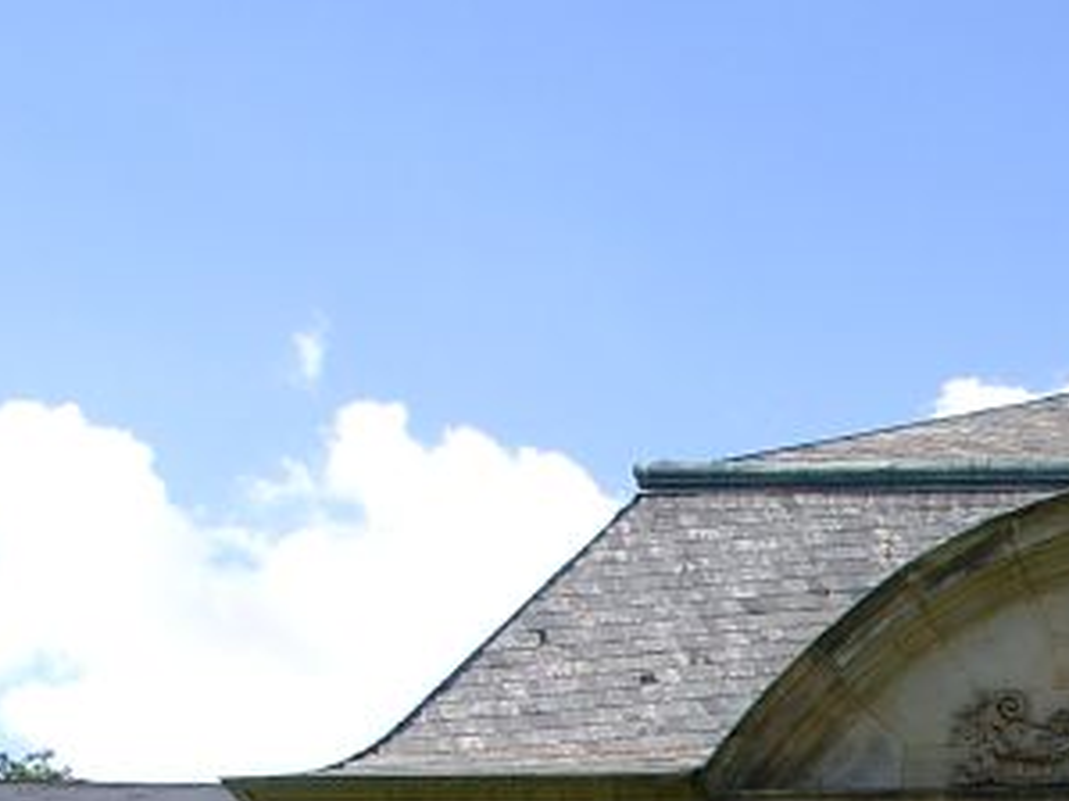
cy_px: 1062
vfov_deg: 15.4
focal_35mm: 91
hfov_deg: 20.2
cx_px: 1280
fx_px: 2809
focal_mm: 7.13
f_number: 4
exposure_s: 1/419
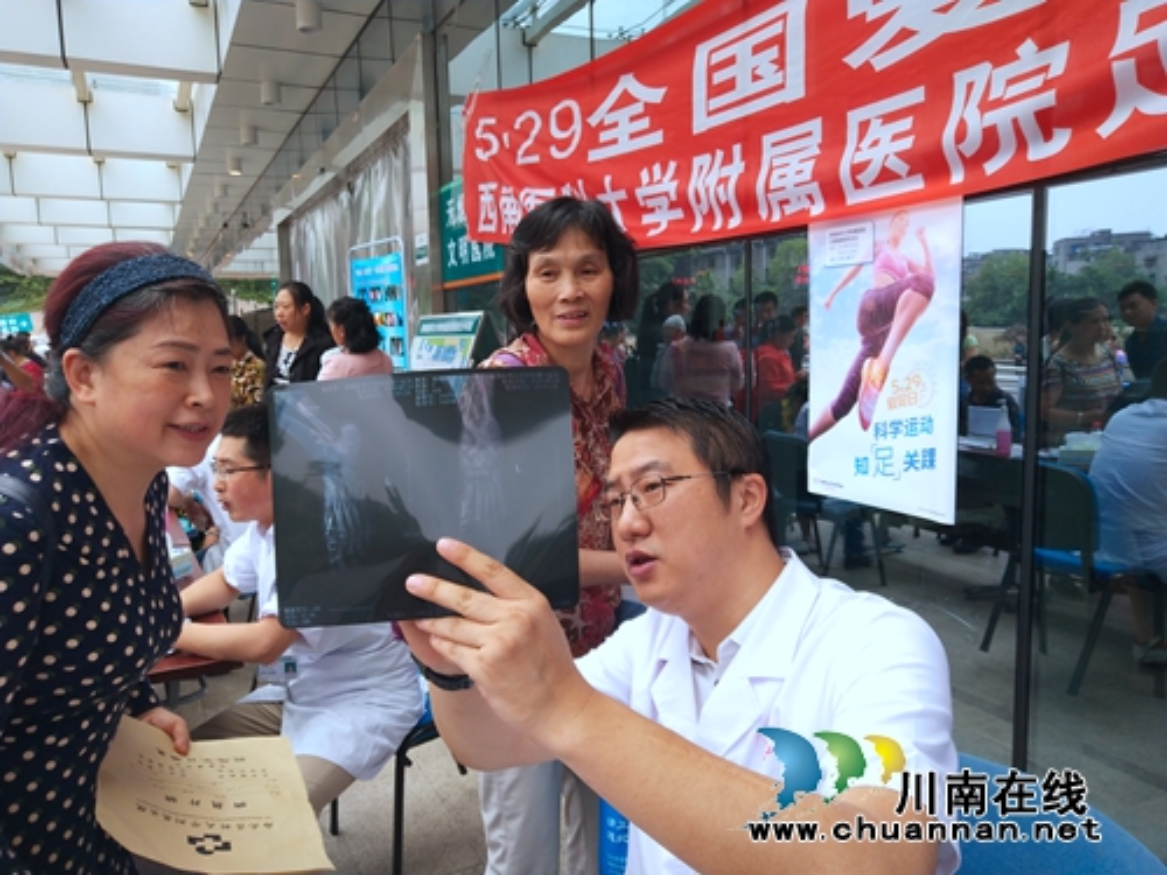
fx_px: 1011
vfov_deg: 46.8
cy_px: 438
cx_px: 584
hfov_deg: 60.0
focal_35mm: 30
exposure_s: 1/100
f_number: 1.8
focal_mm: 3.95
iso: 60
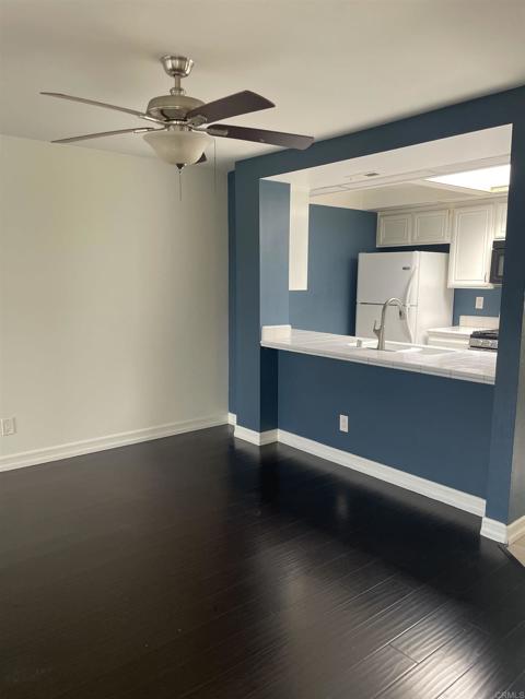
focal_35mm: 26
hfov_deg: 53.1
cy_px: 350
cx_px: 262
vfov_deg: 67.3
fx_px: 526
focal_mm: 4.2
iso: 125
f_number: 1.6
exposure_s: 1/106
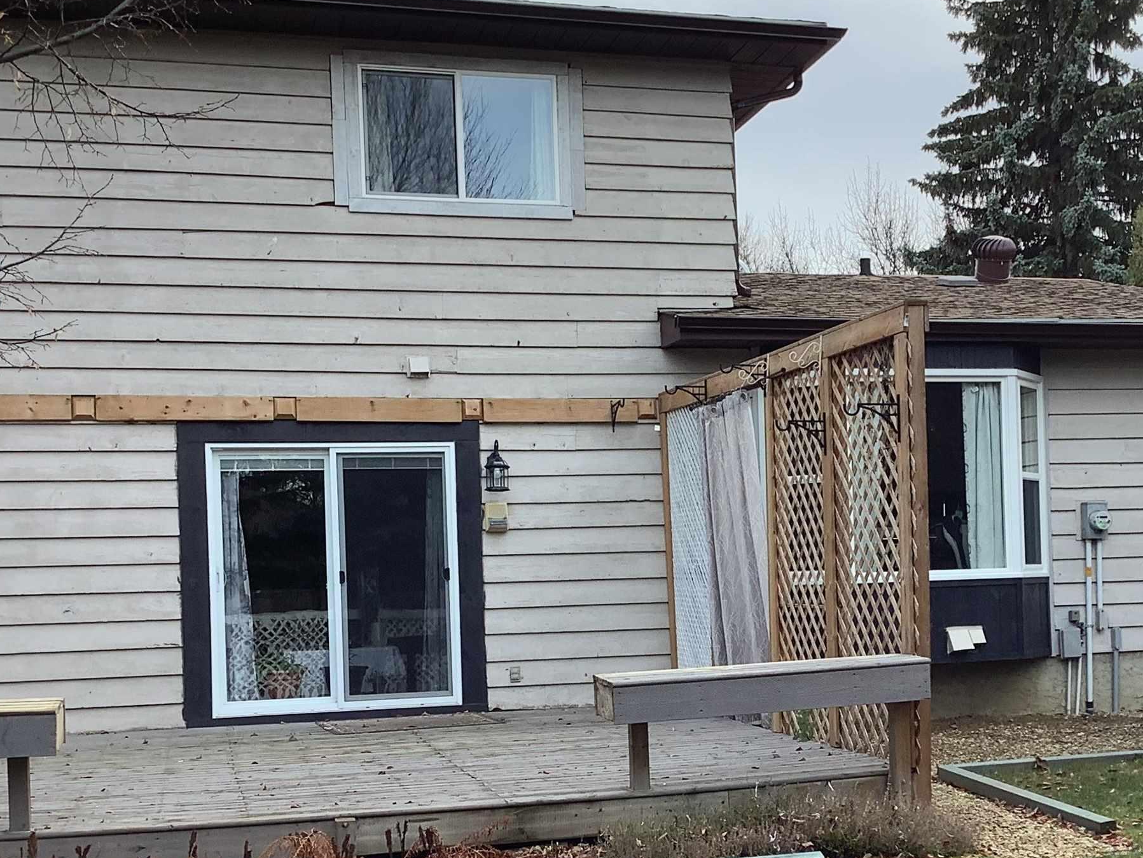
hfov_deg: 35.9
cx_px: 727
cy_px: 571
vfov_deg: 27.4
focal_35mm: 53
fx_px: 1750
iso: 32
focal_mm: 3.3
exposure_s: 1/120
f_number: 2.4
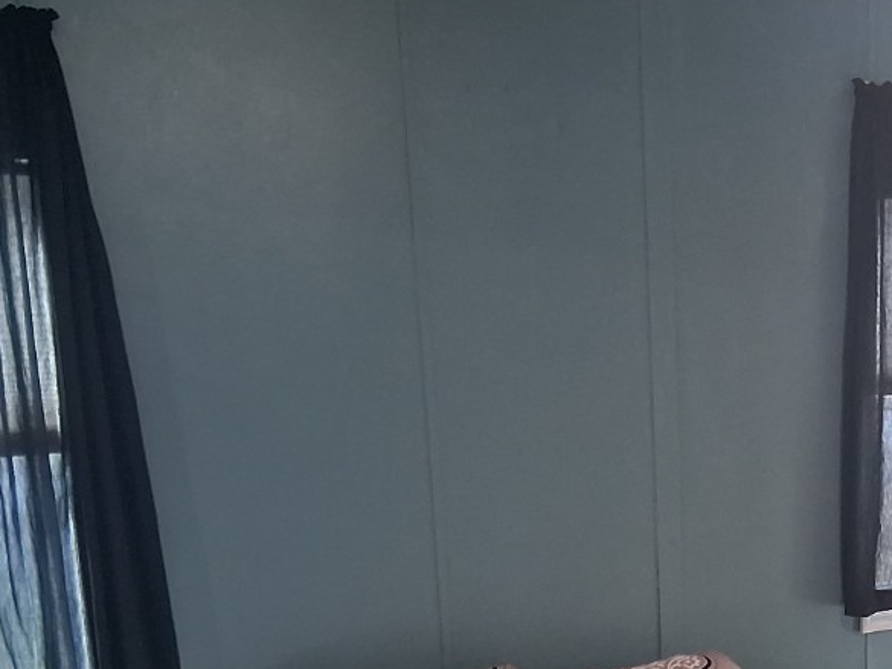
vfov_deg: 22.1
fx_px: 1650
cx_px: 988
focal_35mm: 64
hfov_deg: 27.6
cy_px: 669
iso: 320
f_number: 1.8
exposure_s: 1/100
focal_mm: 3.98
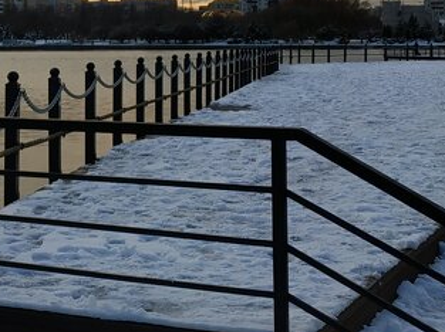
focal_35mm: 82
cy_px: 59
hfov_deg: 23.0
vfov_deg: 17.8
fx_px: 1053
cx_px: 9
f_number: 1.9
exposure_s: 1/2197
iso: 160
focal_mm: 3.94
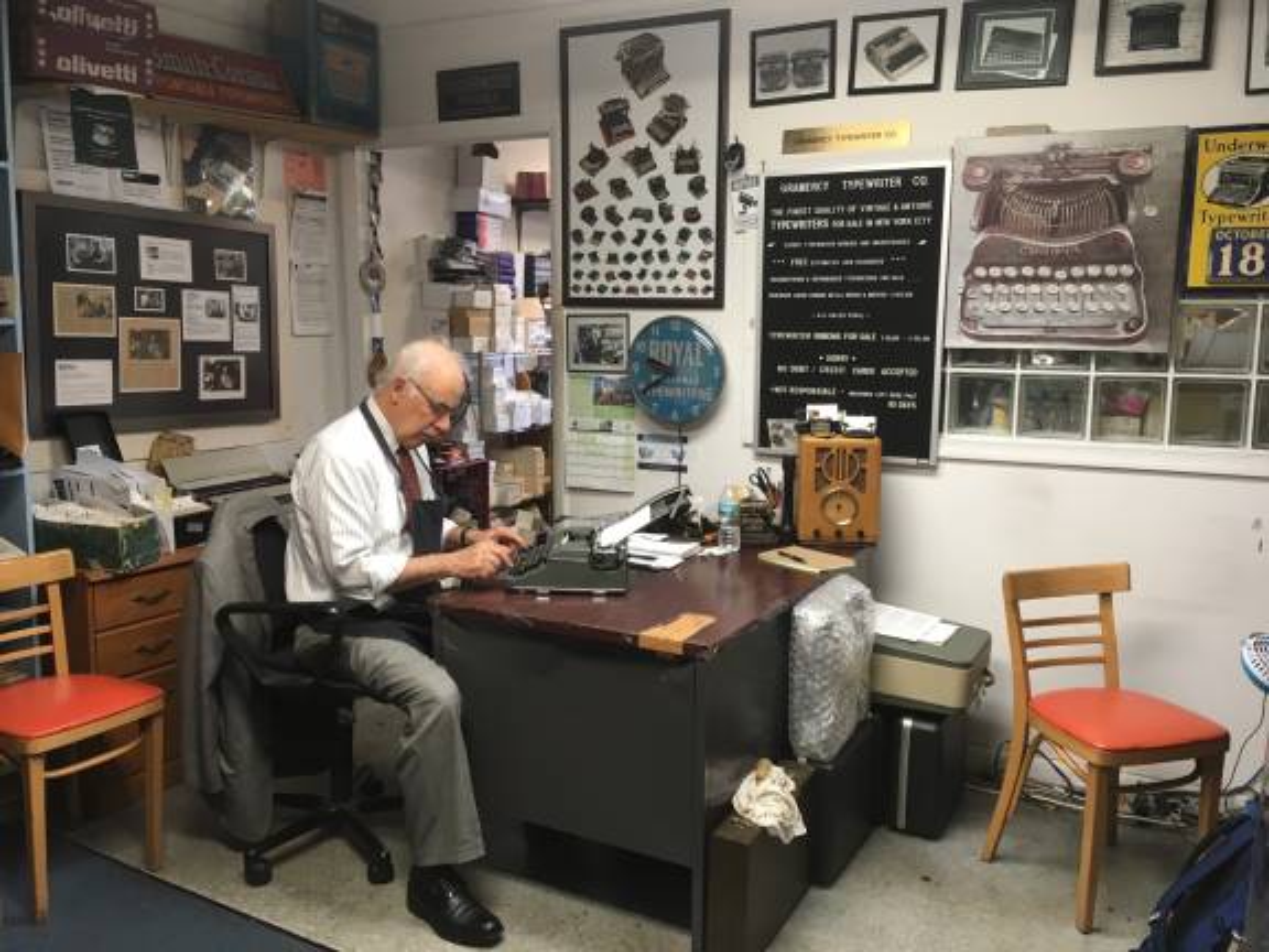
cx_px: 634
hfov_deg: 61.7
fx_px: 1063
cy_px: 476
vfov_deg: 48.2
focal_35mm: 29
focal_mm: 4.15
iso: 64
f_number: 2.2
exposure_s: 1/30
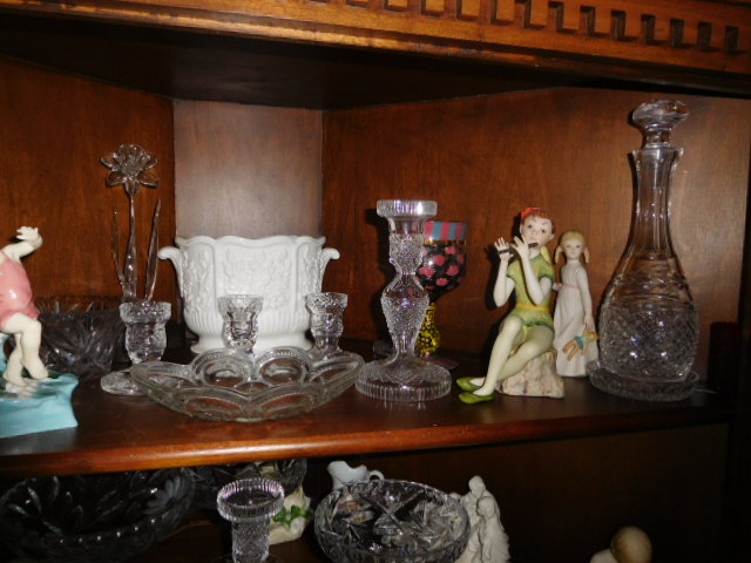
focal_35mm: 25
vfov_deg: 54.9
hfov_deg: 69.4
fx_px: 542
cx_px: 376
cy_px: 282
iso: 200
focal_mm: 4.5
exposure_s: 1/30
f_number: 3.4
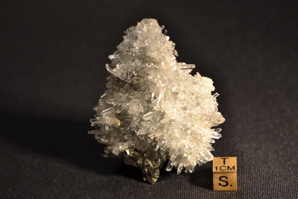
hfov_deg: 16.1
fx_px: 1055
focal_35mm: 128
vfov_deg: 10.8
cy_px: 100
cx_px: 149
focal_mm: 85
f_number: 6.3
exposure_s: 1/15
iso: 100
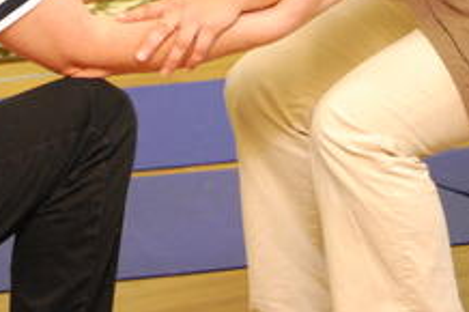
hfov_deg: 9.1
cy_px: -98
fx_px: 2960
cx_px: 234
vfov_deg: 6.0
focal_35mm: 227
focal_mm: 55
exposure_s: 1/60
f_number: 4
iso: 1600
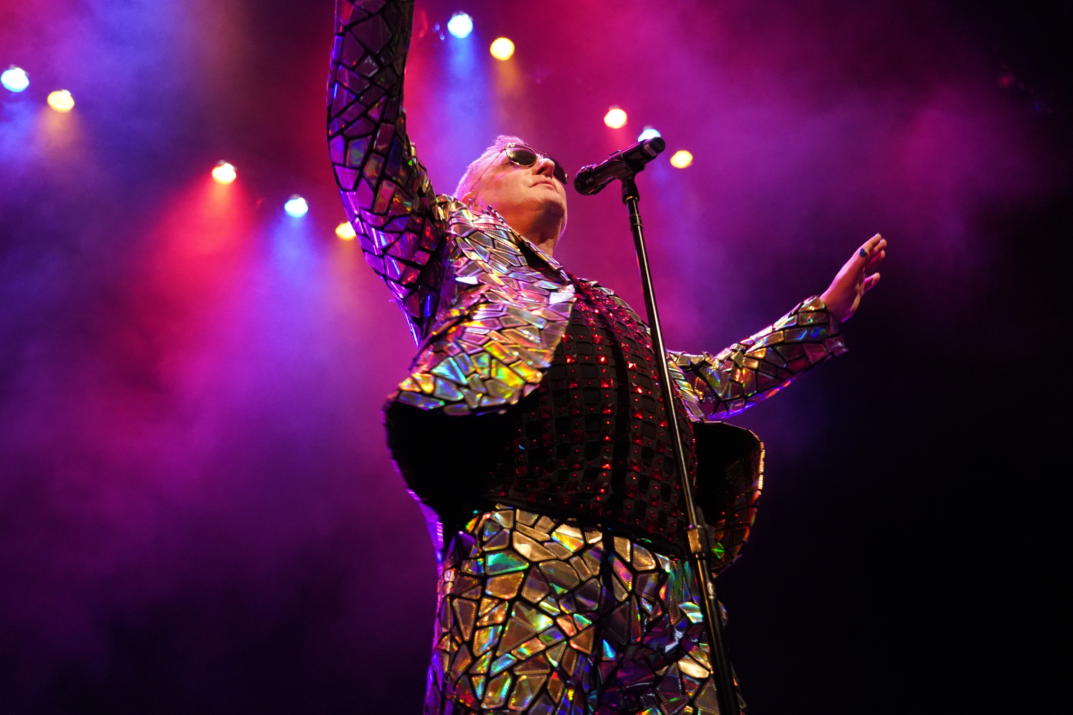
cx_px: 536
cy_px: 358
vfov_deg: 34.2
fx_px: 1162
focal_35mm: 39
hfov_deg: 49.6
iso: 12800
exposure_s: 1/160
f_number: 4
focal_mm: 39
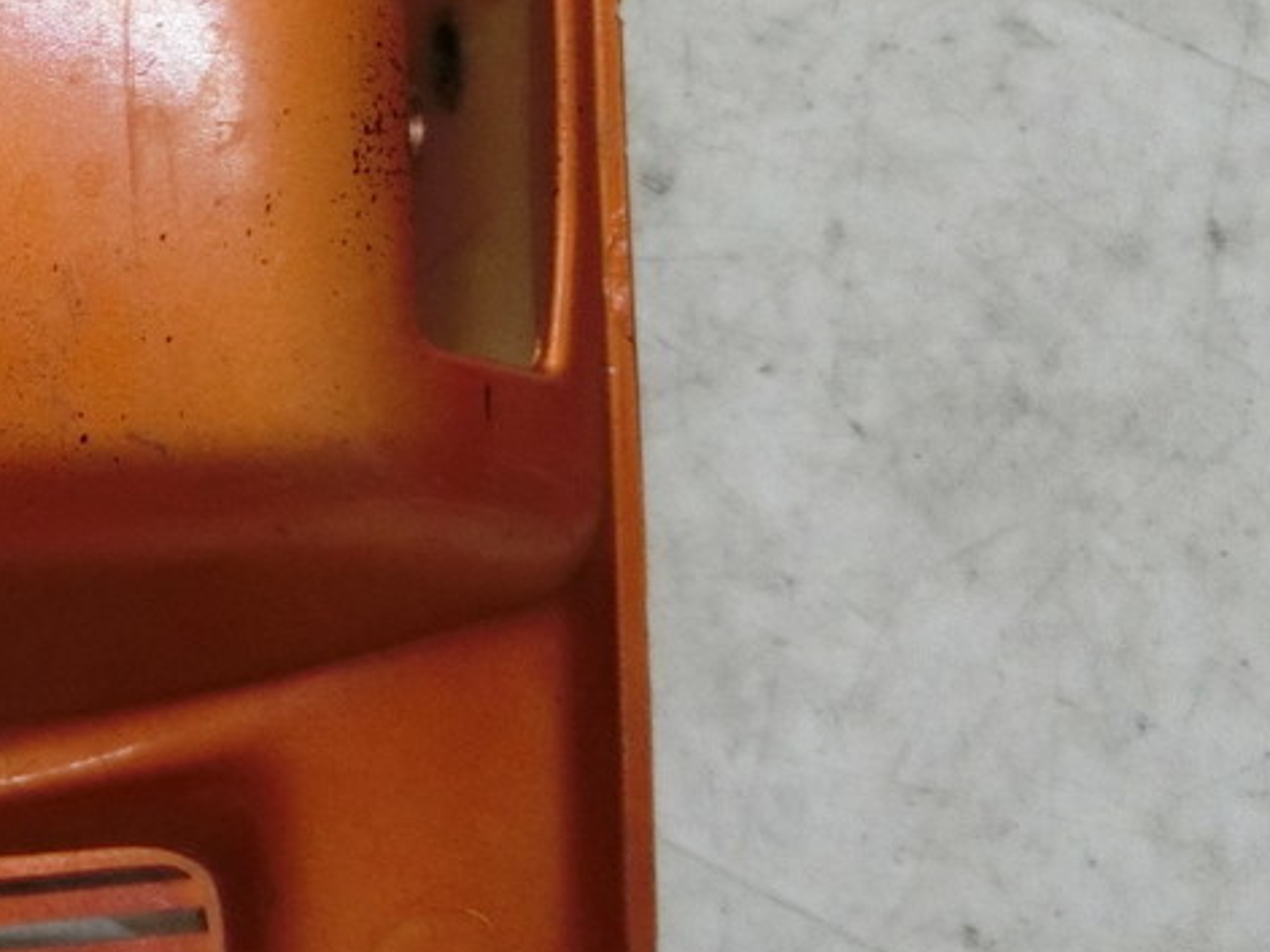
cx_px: -318
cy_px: 299
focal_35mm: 68
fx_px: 2494
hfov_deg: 25.2
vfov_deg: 21.5
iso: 400
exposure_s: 1/125
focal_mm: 4.5
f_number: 3.5
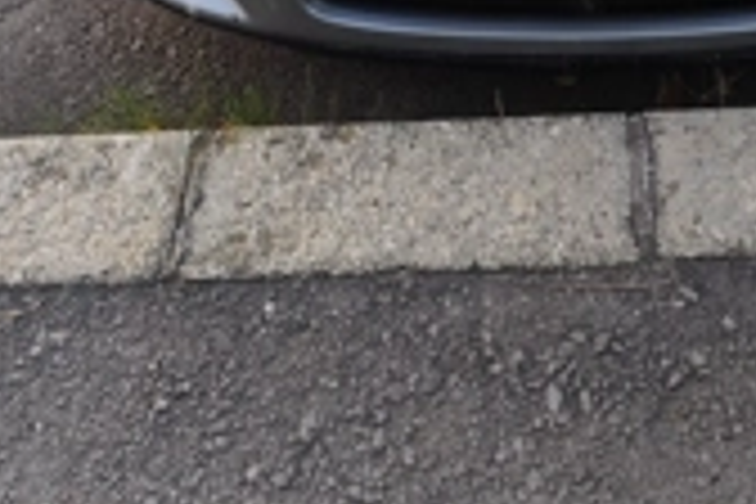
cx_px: 549
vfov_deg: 18.8
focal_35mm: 57
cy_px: -382
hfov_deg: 34.5
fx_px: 1197
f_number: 1.65
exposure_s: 1/100
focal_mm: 6.19
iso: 64
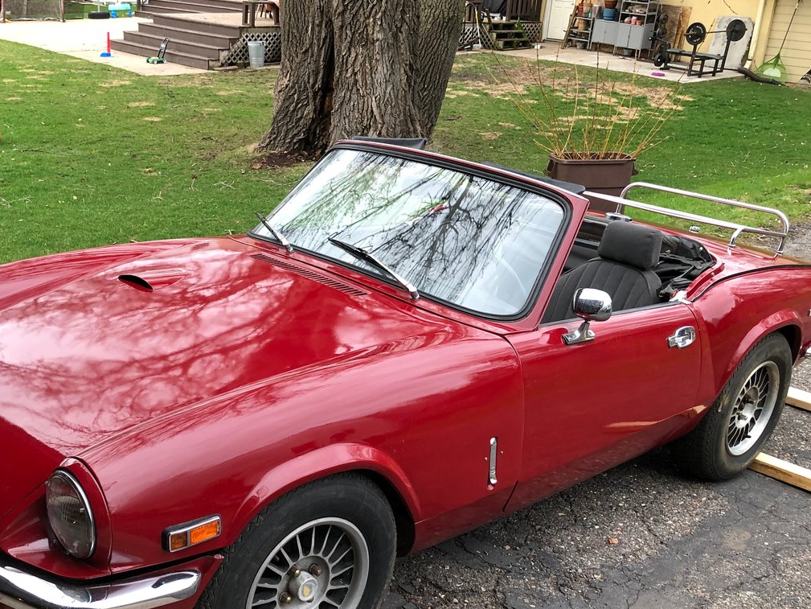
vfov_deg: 34.1
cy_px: 396
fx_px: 984
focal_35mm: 42
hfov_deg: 44.2
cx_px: 279
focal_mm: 3.99
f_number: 1.8
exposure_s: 1/40
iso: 25
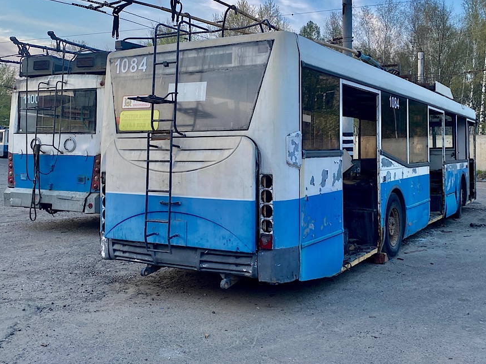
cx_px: 289
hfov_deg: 51.1
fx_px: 505
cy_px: 138
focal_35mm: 36
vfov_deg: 39.4
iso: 32
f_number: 1.8
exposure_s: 1/370
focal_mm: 4.25
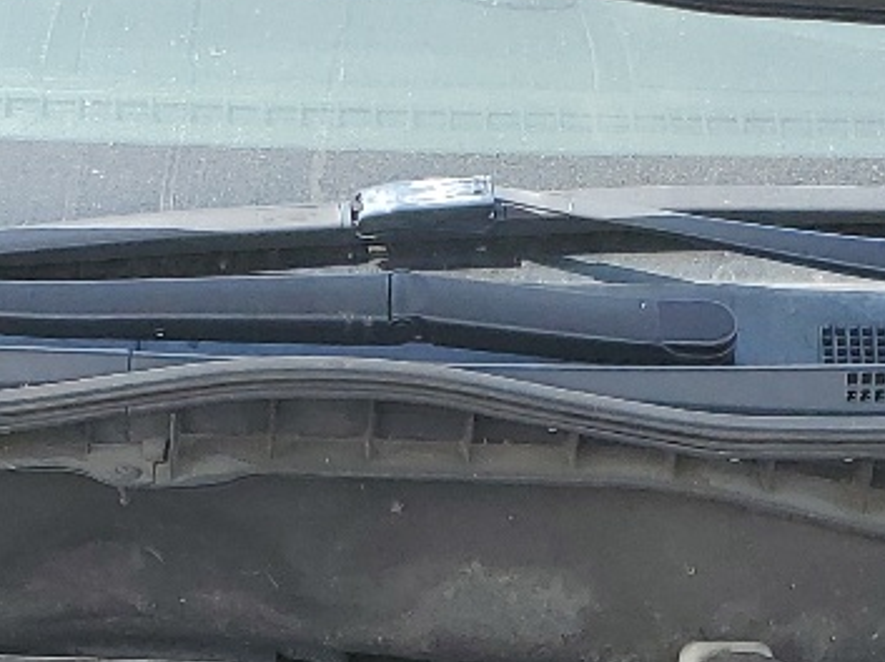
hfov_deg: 16.7
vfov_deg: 11.7
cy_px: 1148
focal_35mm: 118
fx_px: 3014
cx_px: 356
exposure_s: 1/833
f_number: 1.5
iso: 50
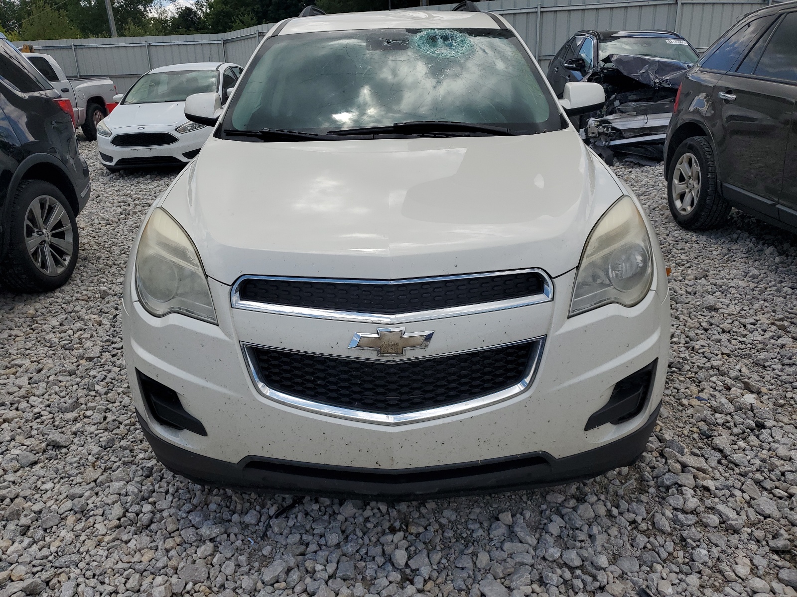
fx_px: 599
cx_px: 398
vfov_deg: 53.1
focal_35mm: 26
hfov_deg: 67.3
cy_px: 298
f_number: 1.5
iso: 50
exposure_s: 1/5000
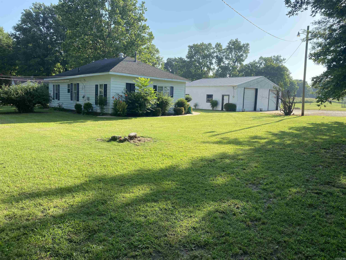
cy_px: 130
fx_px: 260
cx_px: 173
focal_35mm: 26
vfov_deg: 53.1
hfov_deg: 67.3
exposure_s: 1/1206
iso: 32
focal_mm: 4.25
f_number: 1.8
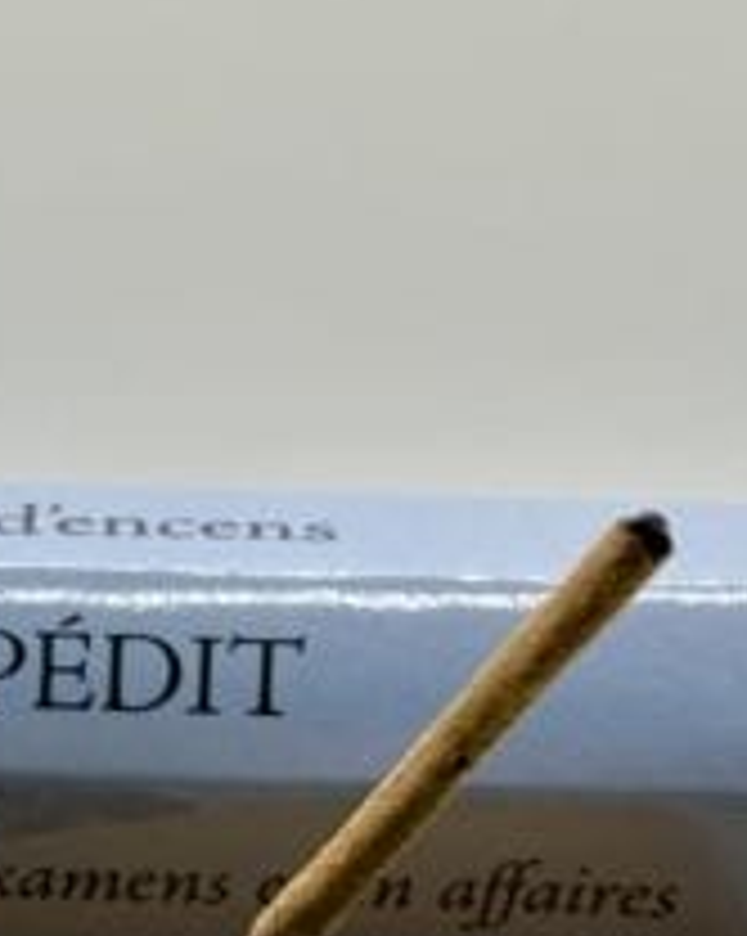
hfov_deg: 9.4
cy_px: 1249
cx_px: -94
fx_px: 4511
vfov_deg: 11.5
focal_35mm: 163
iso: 32
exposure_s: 1/214
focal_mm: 5.96
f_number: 1.6
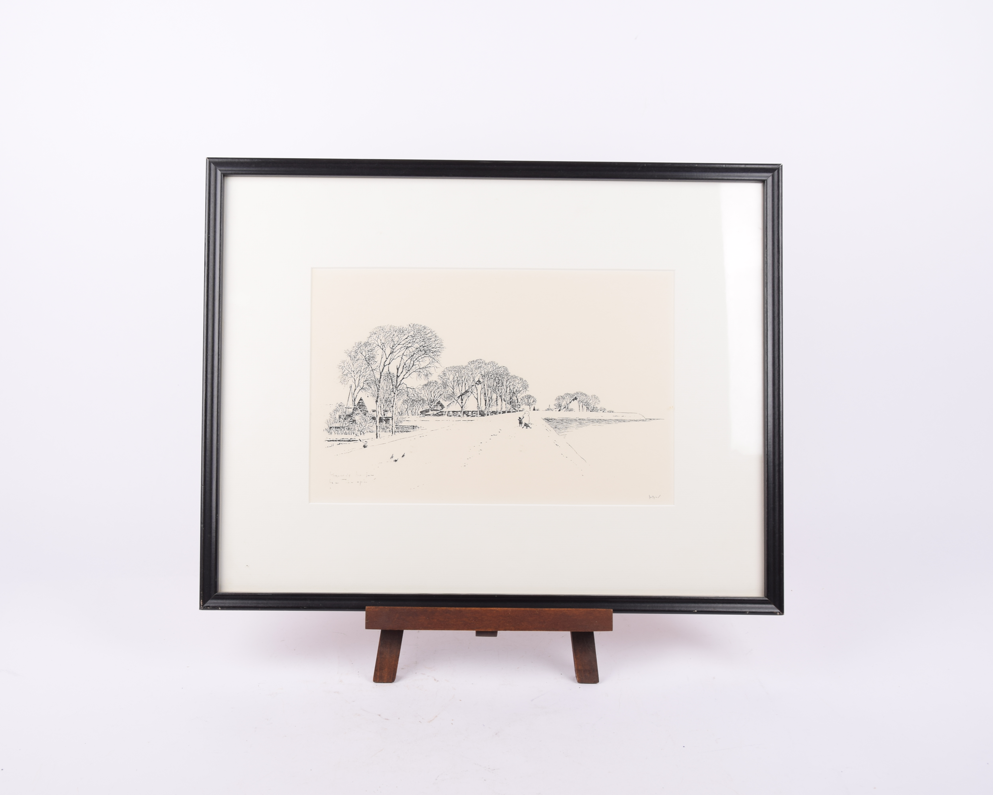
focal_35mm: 44
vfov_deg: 34.2
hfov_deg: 41.9
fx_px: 1293
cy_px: 397
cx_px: 438
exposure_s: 1/100
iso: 100
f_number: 8
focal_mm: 26
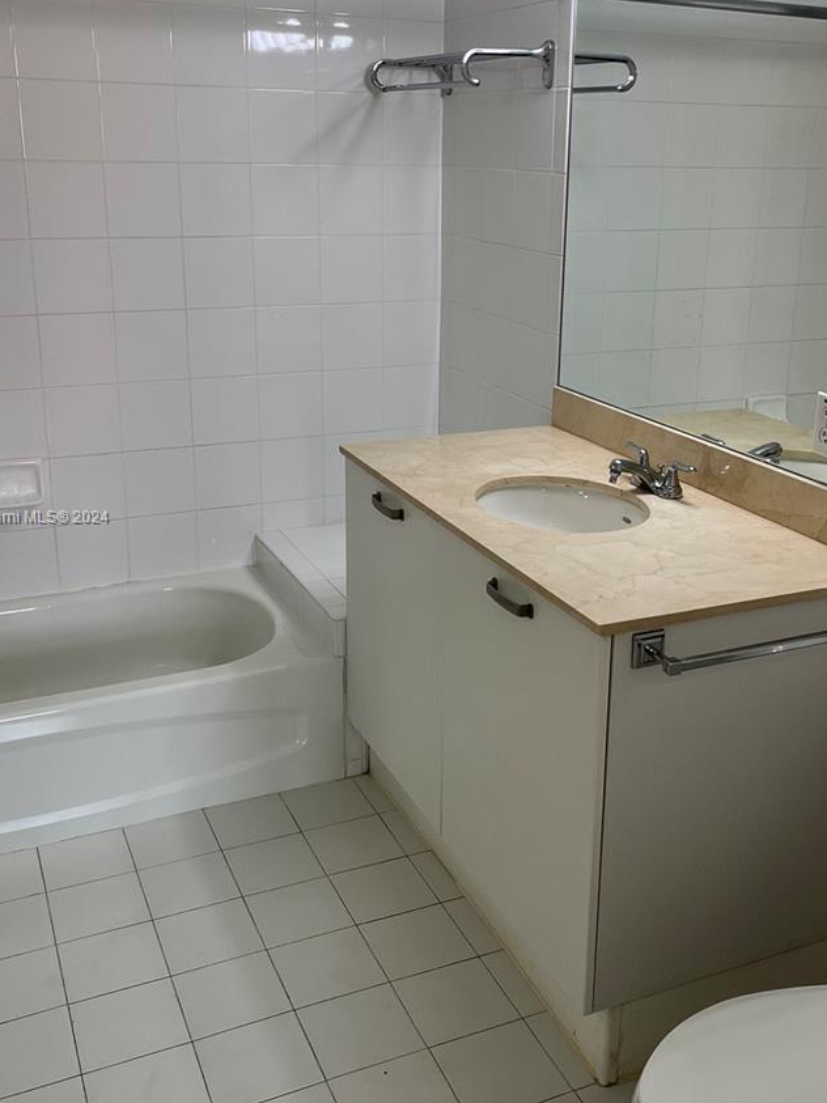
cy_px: 518
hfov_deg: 38.6
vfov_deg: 50.1
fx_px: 1179
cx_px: 458
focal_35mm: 37
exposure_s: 1/120
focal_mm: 5.1
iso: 100
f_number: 1.6
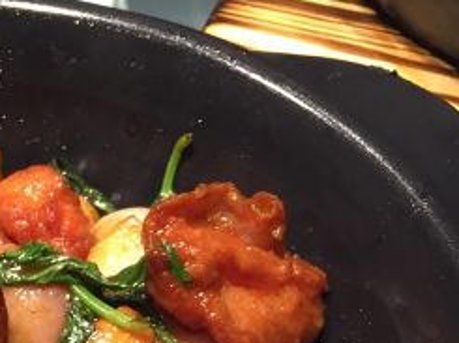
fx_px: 1099
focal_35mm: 83
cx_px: -51
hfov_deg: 22.2
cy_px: 471
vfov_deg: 16.5
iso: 50
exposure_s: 1/33
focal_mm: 4.15
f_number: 2.2
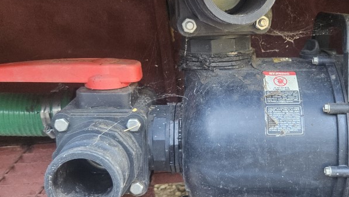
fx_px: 398
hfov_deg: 46.9
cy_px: 105
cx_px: 220
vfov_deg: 27.7
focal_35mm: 43
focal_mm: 5.4
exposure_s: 1/100
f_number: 1.8
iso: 320
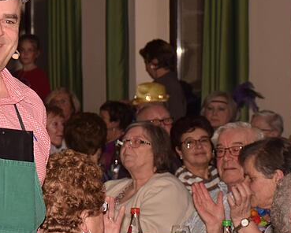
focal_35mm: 214
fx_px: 1845
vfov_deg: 7.2
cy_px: 97
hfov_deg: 9.0
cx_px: 2
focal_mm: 52
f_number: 4.8
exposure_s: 1/60
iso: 200
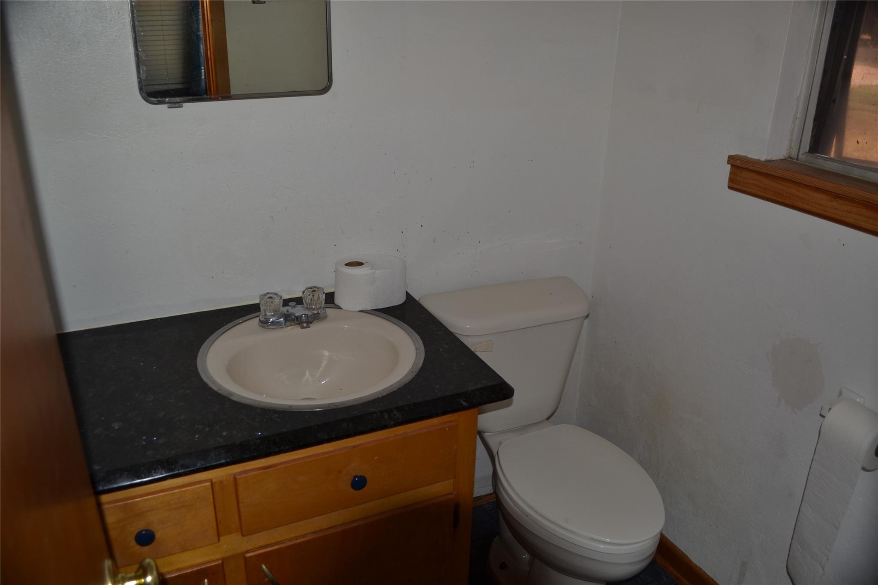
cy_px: 292
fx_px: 658
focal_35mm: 27
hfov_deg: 67.4
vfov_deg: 47.9
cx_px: 439
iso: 100
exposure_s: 1/60
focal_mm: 18
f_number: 3.5
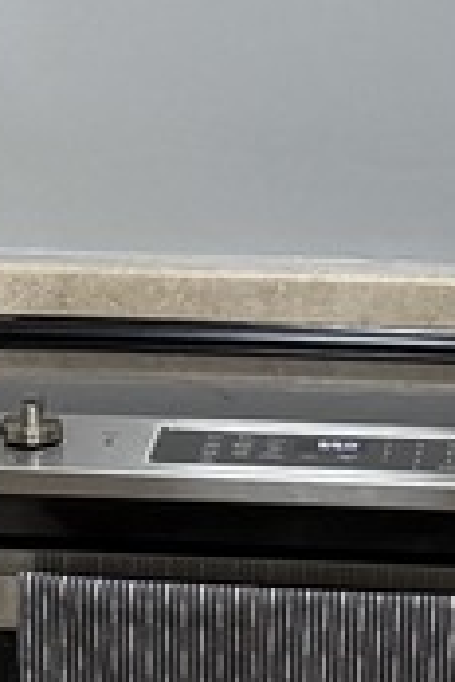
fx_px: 3924
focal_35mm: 207
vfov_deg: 9.9
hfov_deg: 6.6
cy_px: 196
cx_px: 4
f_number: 1.78
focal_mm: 6.76
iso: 200
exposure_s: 1/120
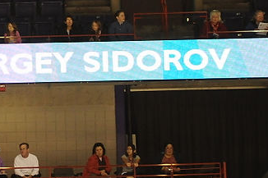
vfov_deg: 5.3
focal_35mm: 258
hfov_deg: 7.9
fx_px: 1920
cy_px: 73
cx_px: -30
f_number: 2.8
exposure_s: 1/250
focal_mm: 70
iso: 1250
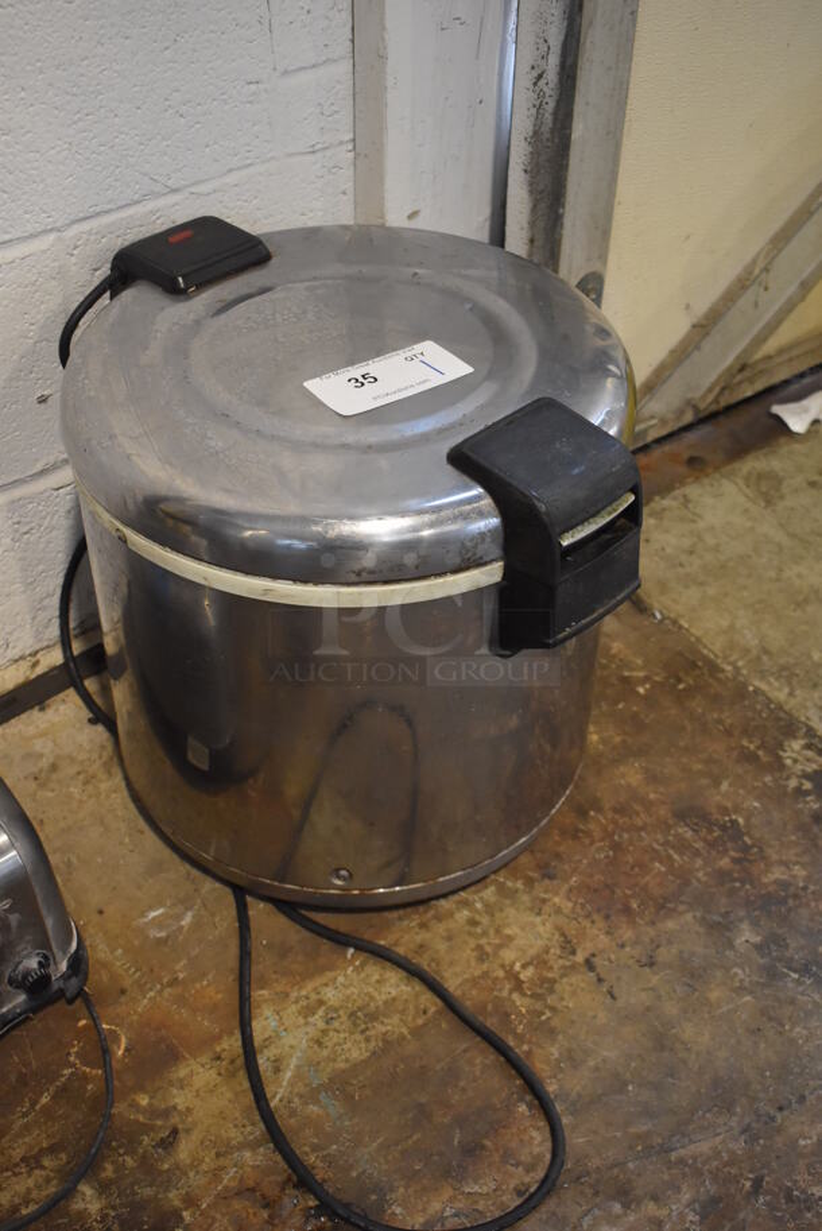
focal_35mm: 44
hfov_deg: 30.9
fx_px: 1488
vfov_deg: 44.9
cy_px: 616
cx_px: 411
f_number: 4.2
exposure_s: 1/125
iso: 1800
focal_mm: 29
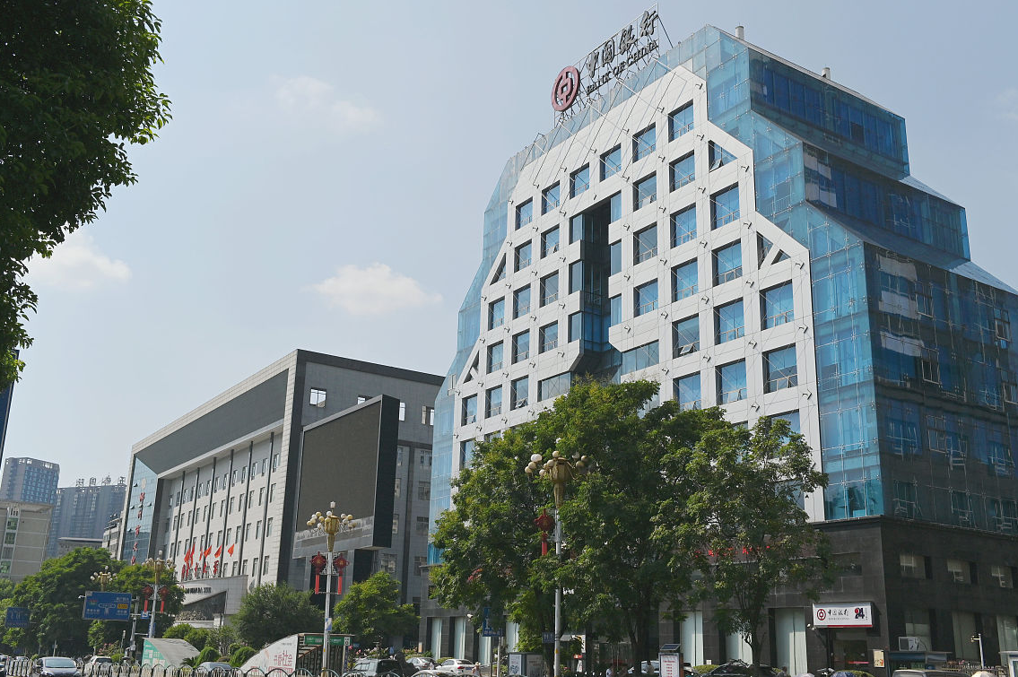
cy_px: 350
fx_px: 1045
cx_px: 499
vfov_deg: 35.9
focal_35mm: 37
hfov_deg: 51.9
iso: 500
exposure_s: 1/3200
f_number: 9
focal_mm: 35
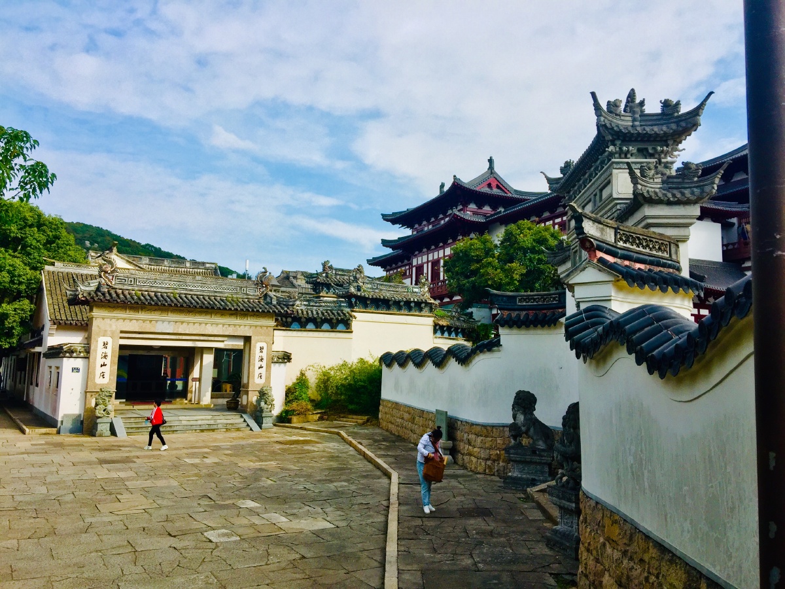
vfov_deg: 48.2
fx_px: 658
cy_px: 294
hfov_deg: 61.7
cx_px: 392
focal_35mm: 29
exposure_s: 1/2083
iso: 32
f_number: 2.2
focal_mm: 4.15
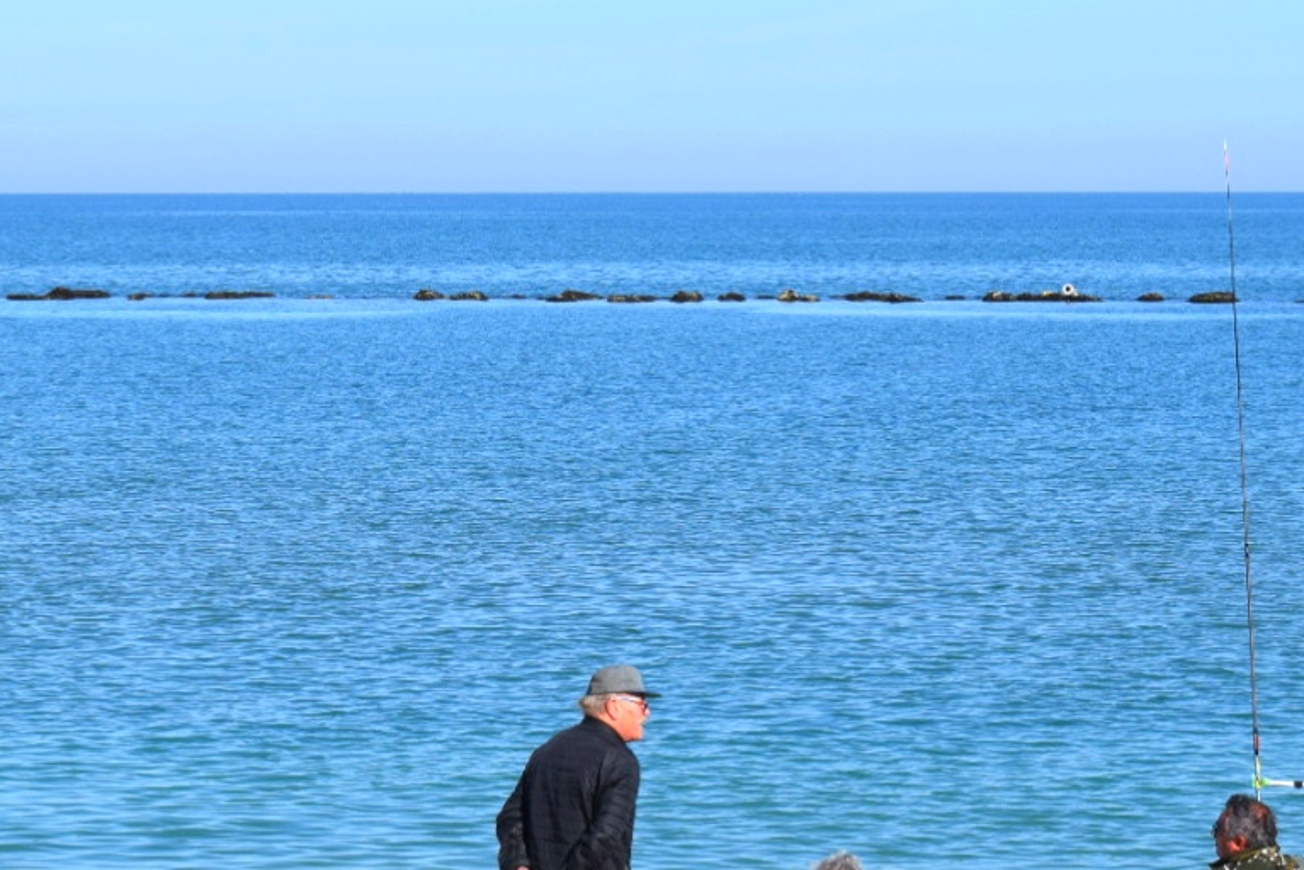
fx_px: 5508
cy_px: 343
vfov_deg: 9.0
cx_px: 612
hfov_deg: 13.5
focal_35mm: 152
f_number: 11
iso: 200
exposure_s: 1/500
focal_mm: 48
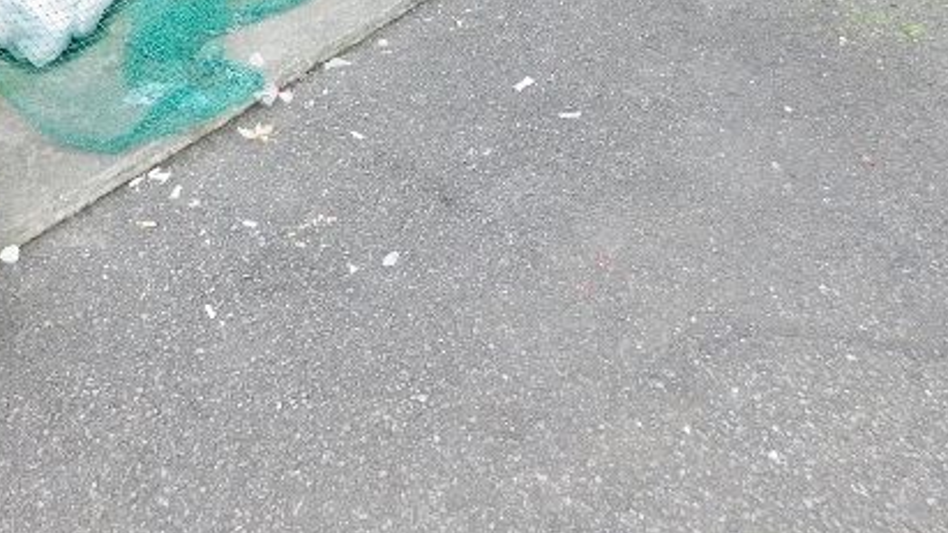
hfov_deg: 50.9
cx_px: 337
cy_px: -14
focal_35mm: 39
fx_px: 980
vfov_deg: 28.3
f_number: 3
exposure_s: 1/200
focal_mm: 4
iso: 125
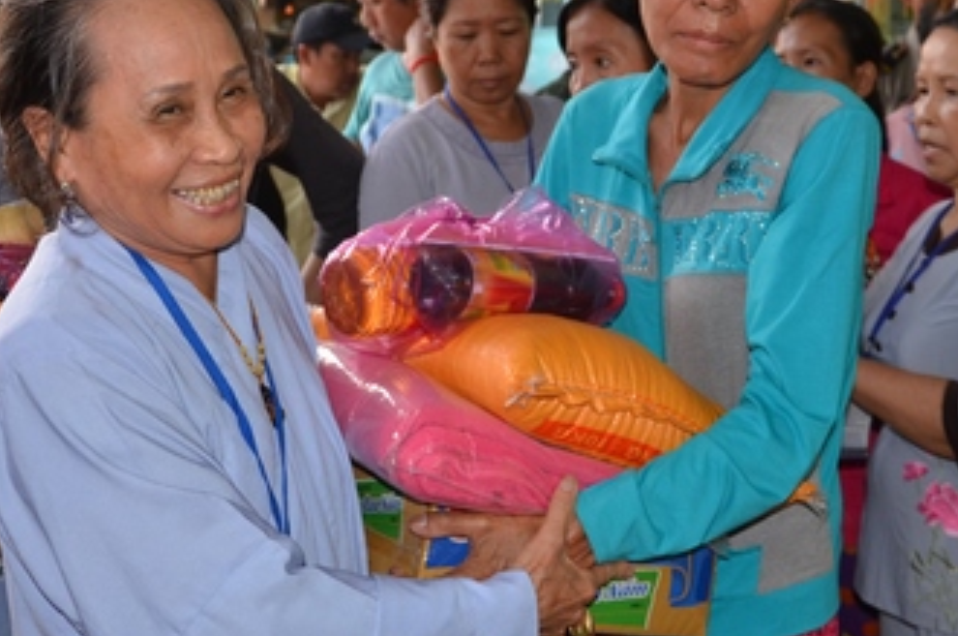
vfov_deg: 21.8
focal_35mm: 62
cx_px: 563
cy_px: 280
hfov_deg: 32.4
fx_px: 1647
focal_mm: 21
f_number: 4.5
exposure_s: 1/60
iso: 640
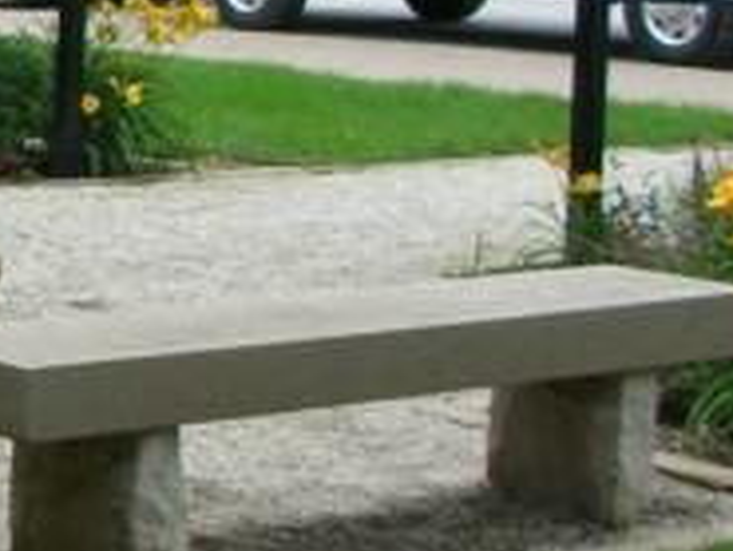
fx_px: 3200
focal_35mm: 151
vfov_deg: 9.8
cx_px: -618
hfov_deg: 12.0
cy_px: 91
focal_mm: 5.8
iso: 50
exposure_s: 1/58
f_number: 8.5
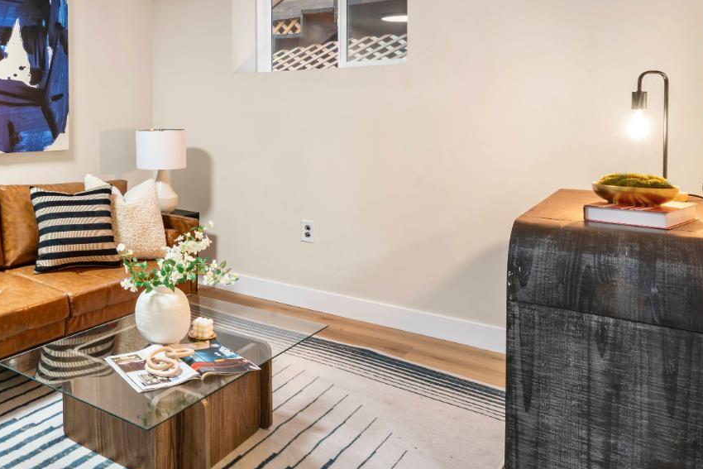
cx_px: 113
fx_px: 586
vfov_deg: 42.7
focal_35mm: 30
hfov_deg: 56.1
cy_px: 135
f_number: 16
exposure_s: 1
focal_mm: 17
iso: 200
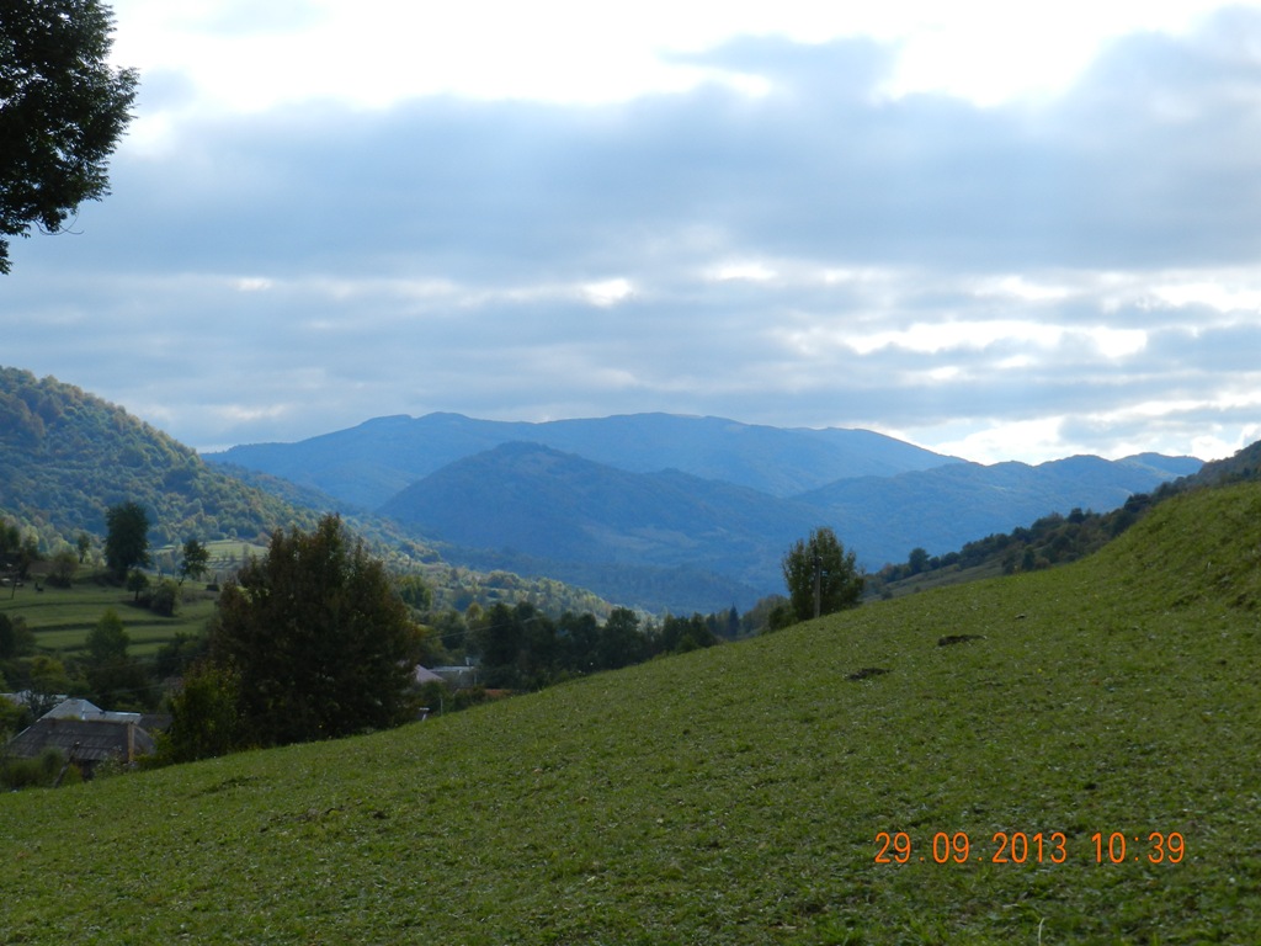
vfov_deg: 21.6
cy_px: 473
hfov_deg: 28.6
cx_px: 630
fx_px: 2477
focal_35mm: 68
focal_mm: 12.1
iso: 160
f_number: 4.7
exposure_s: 1/1000
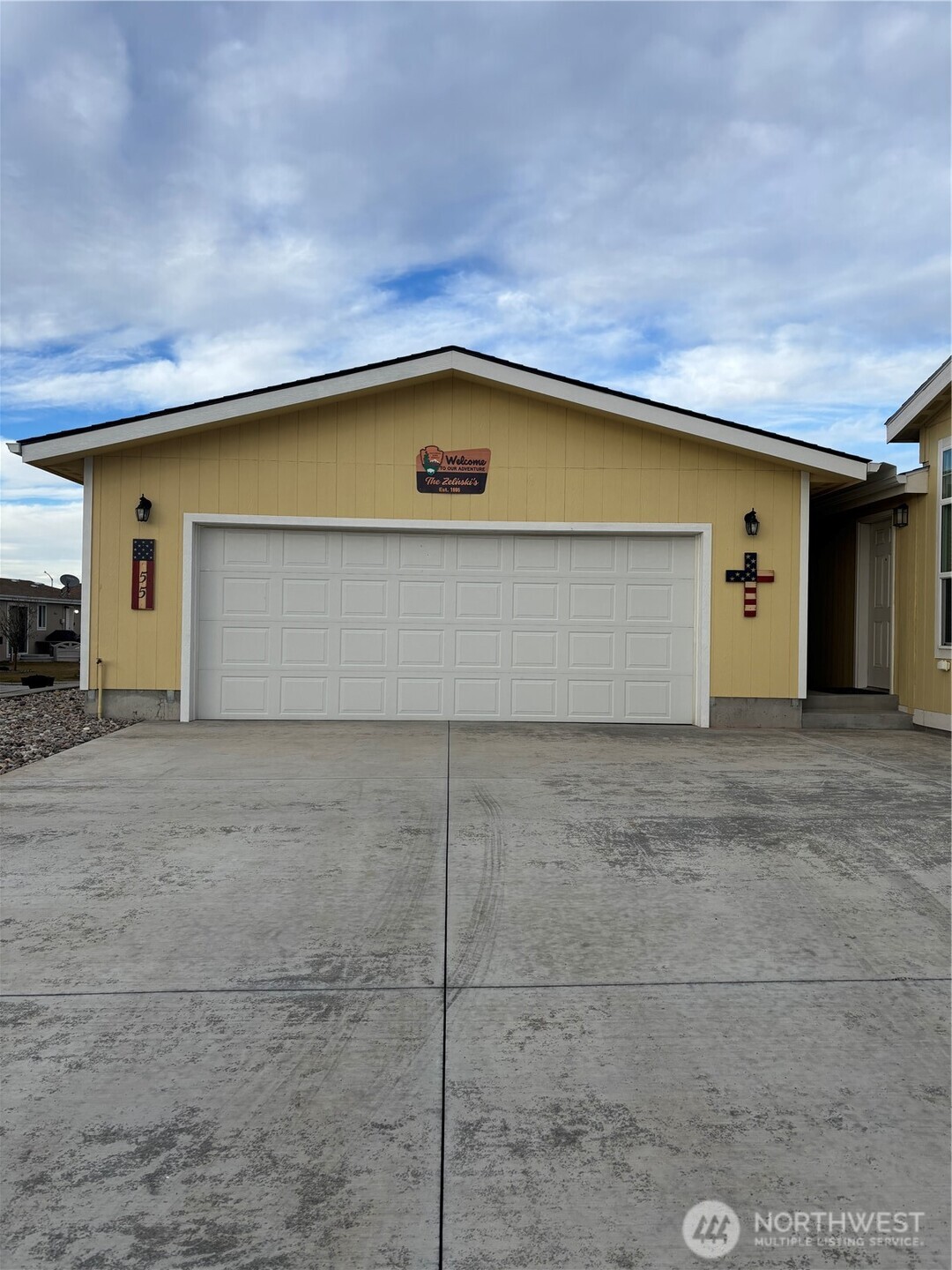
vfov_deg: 67.3
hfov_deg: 53.1
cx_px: 476
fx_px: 953
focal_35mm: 26
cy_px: 635
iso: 50
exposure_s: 1/1984
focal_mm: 5.96
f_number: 1.6
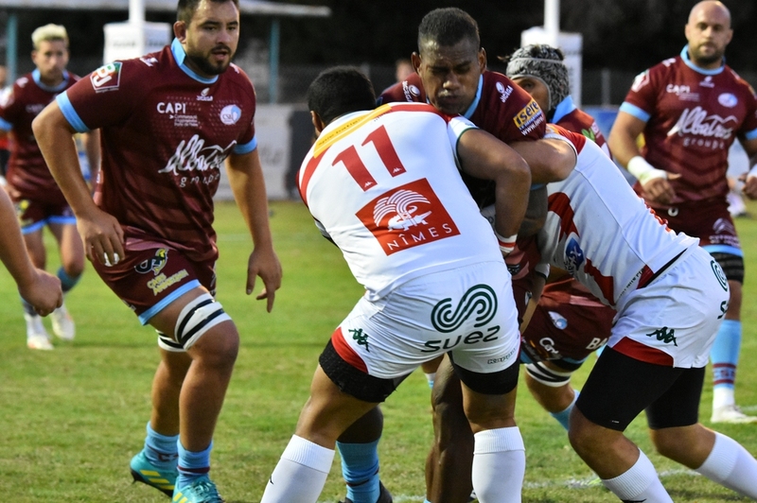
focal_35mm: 248
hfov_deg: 8.3
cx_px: 378
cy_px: 252
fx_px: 5200
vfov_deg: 5.5
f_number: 5.6
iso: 6400
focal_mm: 165
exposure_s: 1/500
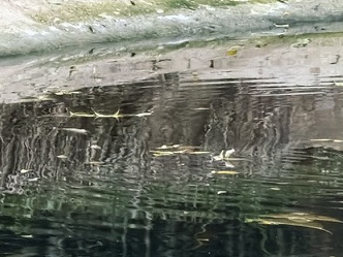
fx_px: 6114
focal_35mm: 617
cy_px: 93
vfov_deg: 2.4
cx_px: 518
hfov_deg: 3.2
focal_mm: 16.89
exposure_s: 1/121
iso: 200
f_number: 2.8
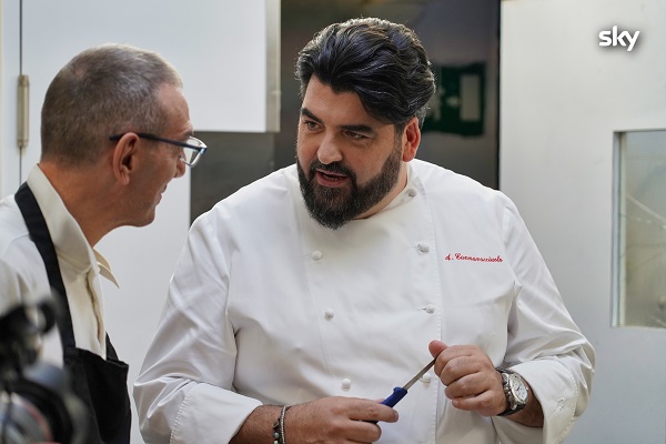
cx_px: 333
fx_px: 1942
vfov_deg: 13.0
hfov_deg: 19.5
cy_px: 222
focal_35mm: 105
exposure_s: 1/200
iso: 1600
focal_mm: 105
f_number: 4
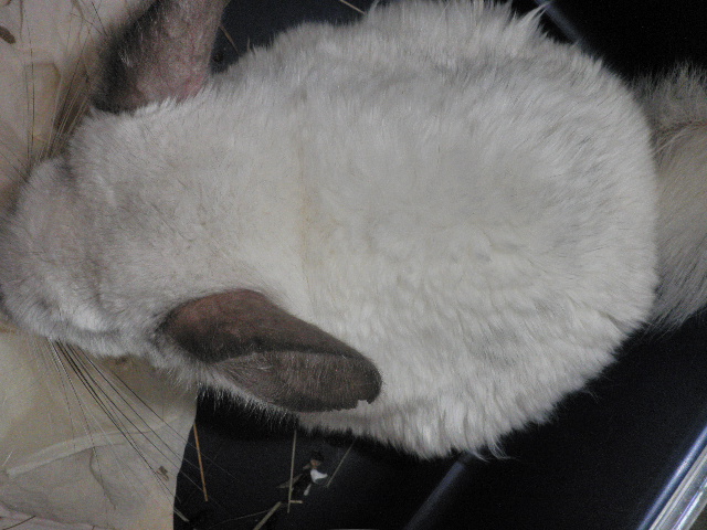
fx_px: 735
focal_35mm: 36
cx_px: 354
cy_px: 265
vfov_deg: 39.7
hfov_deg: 51.4
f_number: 5.6
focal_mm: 6.3
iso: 125
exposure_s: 1/30
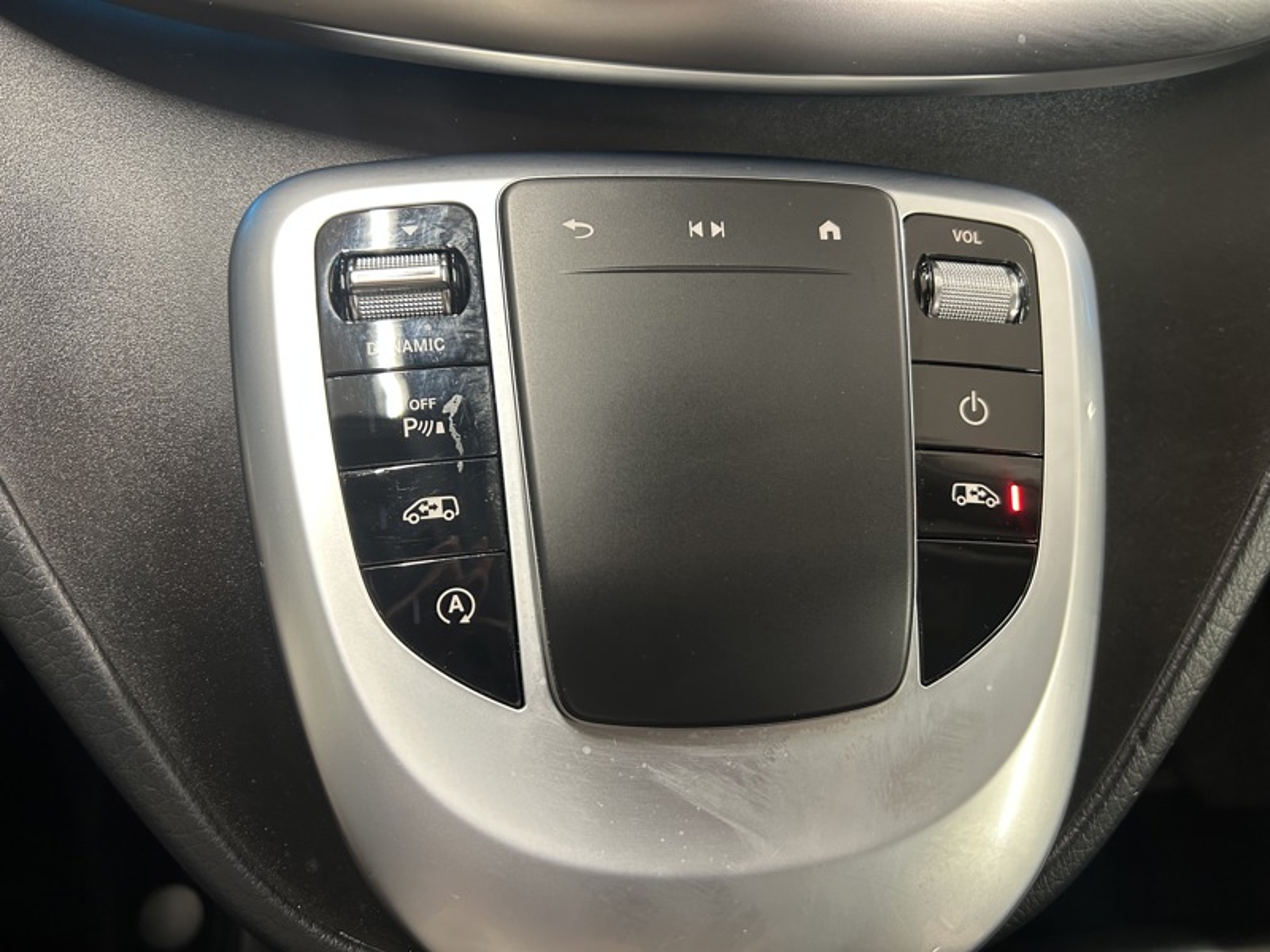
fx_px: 954
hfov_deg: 67.3
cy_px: 476
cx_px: 635
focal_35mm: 26
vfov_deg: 53.1
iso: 200
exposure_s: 1/49
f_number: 1.5
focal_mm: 5.7
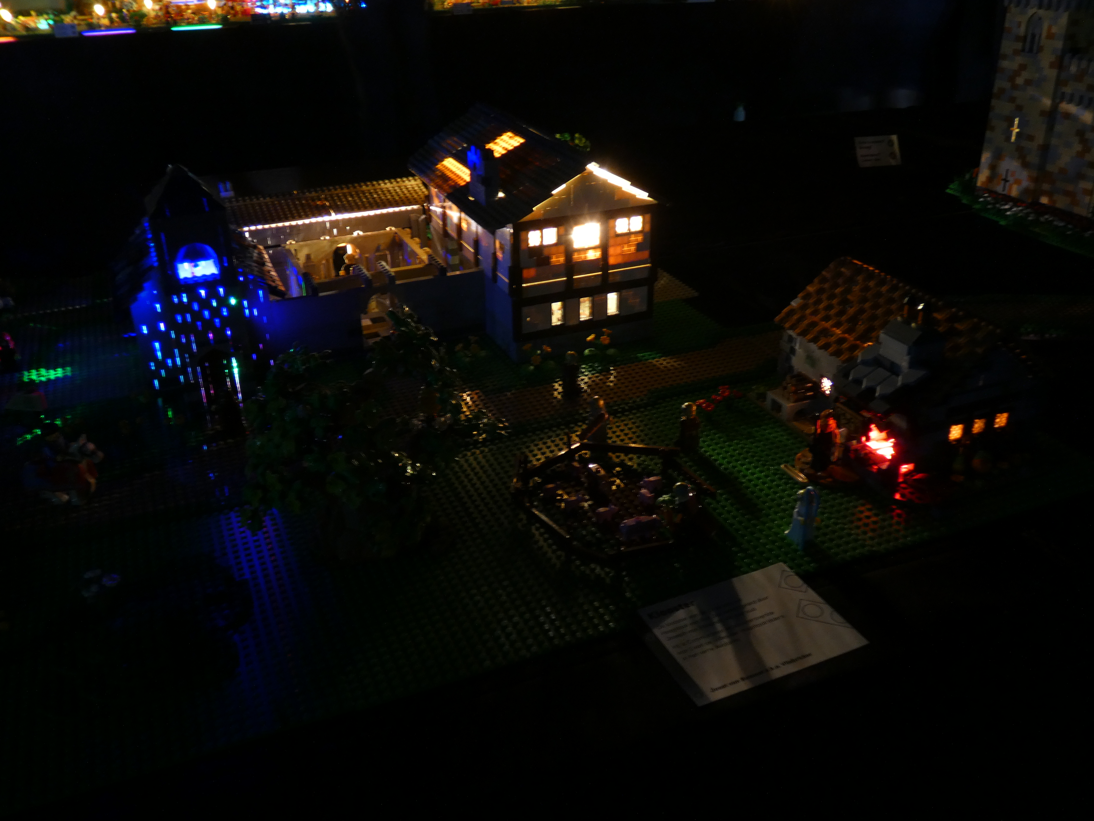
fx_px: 980
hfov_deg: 58.4
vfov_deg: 45.4
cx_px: 547
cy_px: 410
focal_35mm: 31
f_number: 3.3
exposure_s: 4
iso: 200
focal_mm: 5.5
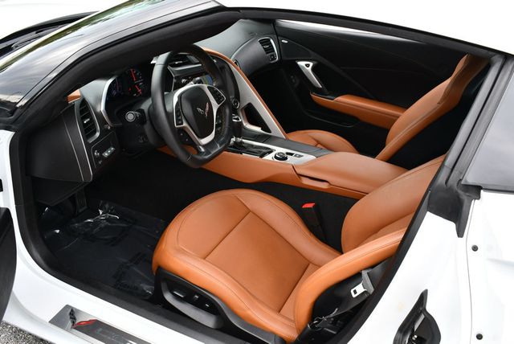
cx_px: 257
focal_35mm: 36
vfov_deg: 36.9
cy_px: 172
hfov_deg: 53.1
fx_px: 514
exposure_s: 1/250
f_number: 5.6
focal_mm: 18
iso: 280
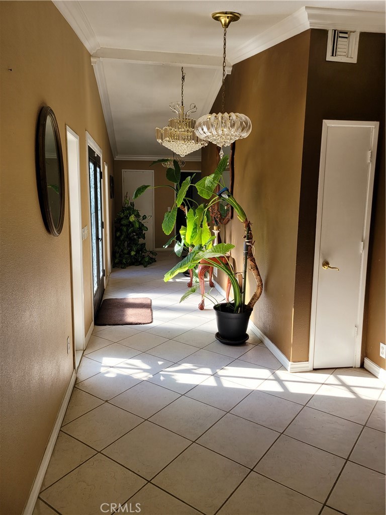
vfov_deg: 67.3
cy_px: 258
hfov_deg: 53.1
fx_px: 387
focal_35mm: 26
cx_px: 193
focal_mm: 5.4
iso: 40
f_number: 1.8
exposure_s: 1/216
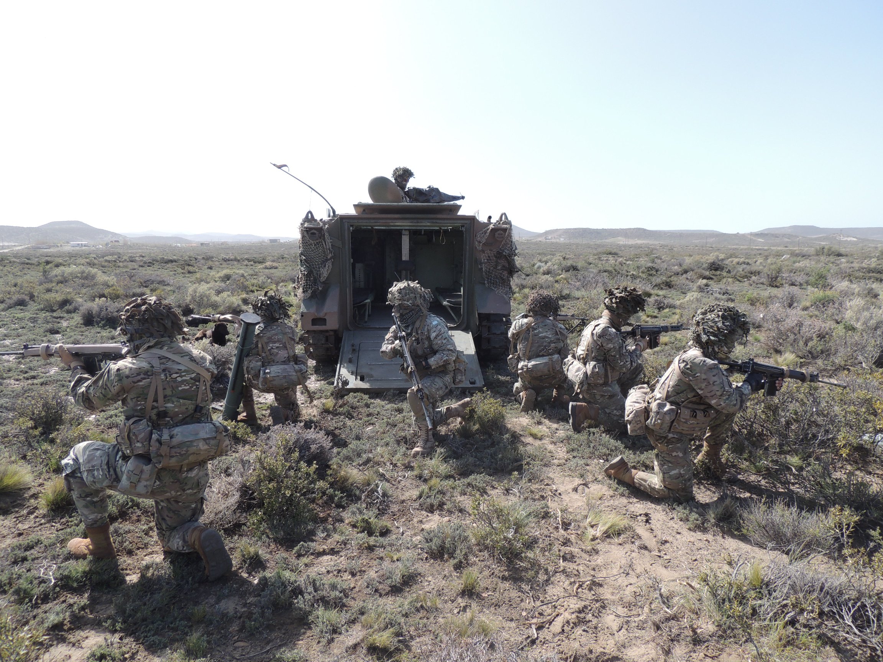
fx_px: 612
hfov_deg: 71.6
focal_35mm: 24
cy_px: 331
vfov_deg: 56.8
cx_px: 442
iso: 100
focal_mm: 4.3
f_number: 3
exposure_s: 1/800
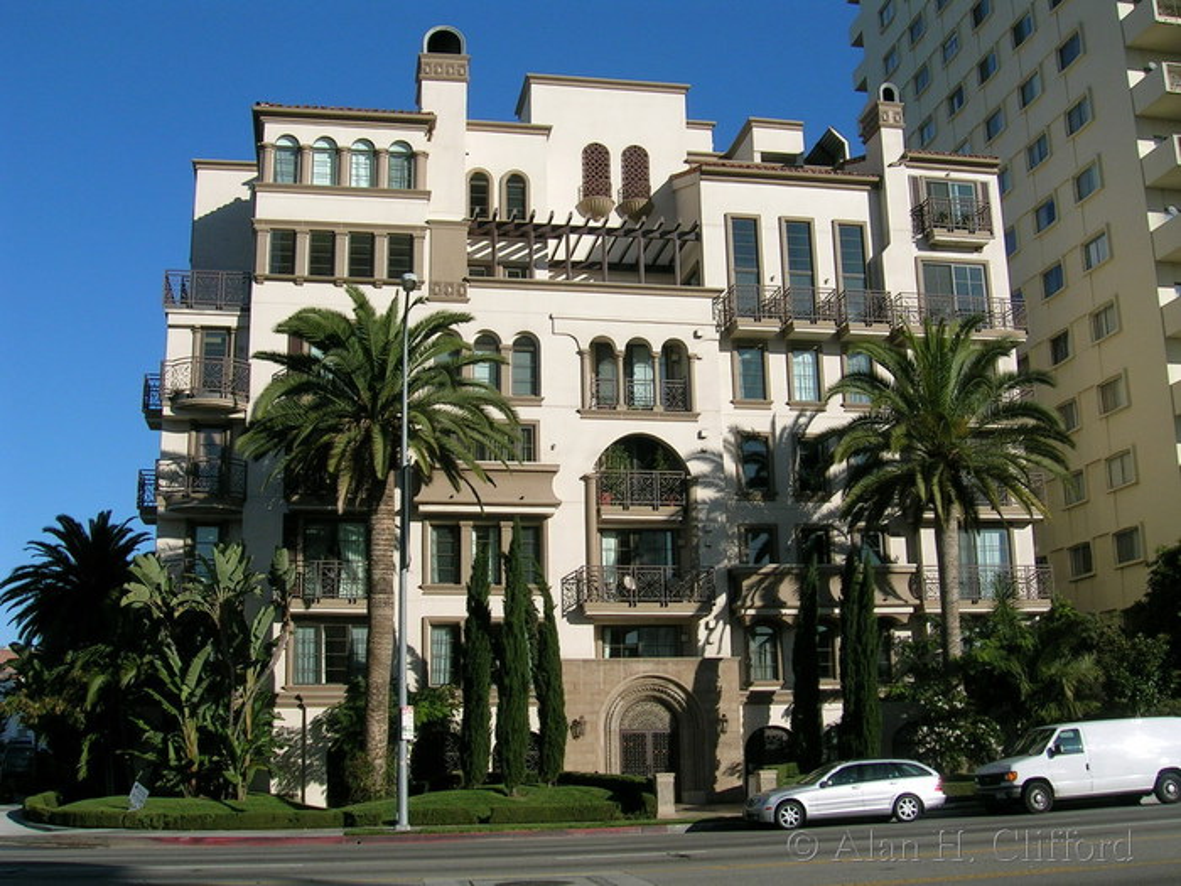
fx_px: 1501
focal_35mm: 44
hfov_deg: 42.9
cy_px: 443
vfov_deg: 32.9
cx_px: 590
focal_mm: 6.7
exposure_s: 1/510
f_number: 5.1
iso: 50
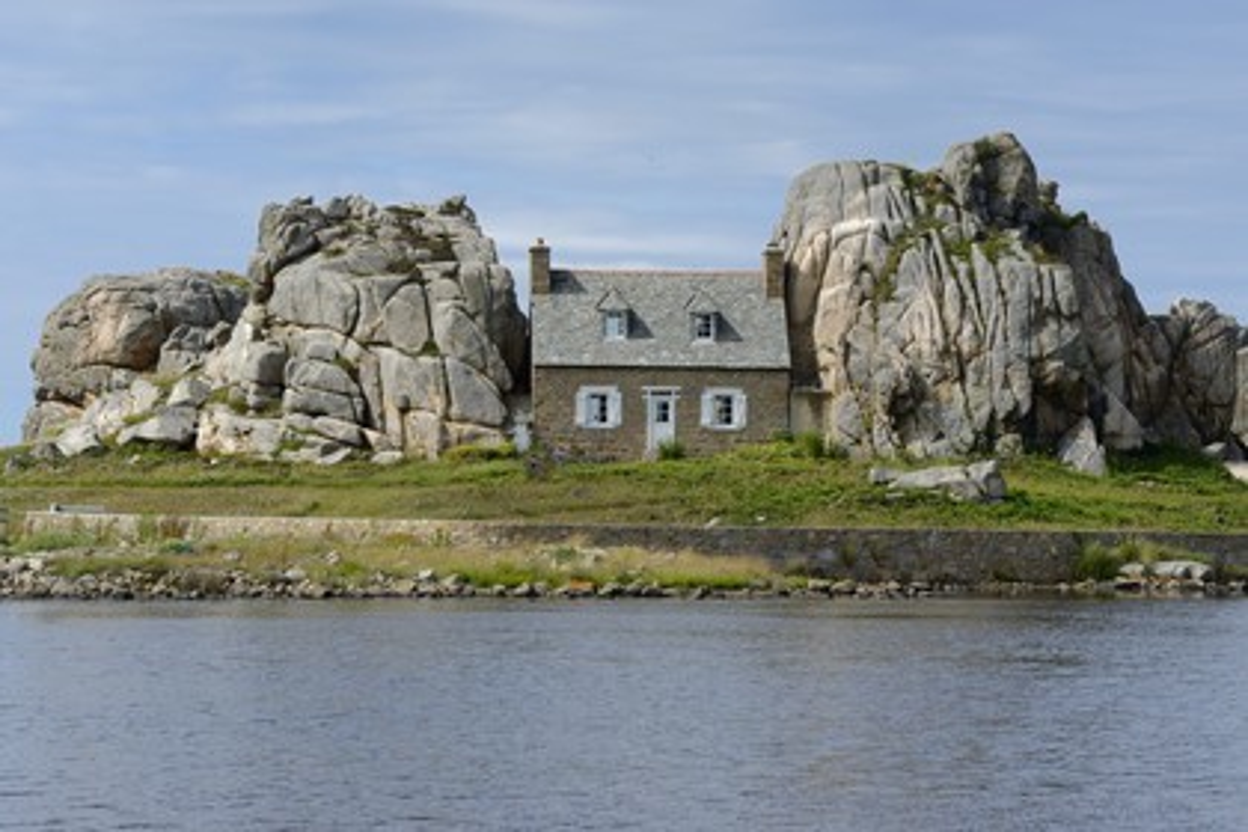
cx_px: 624
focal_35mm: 140
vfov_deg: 9.8
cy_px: 416
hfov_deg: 14.7
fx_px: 4853
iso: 200
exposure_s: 1/250
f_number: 13
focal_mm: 140
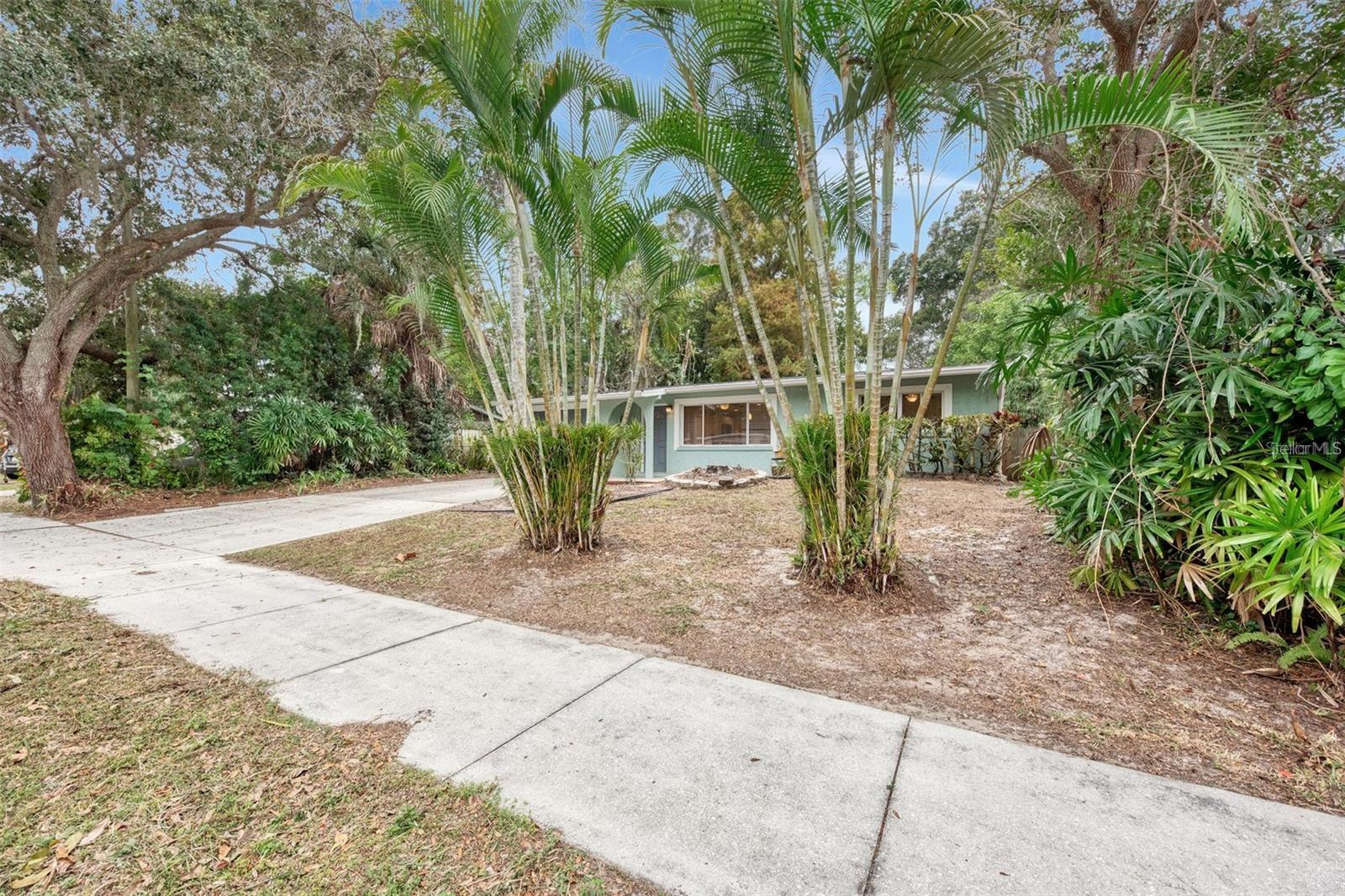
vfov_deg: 81.2
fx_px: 523
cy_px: 448
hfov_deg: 104.2
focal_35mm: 14
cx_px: 672
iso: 400
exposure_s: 1/50
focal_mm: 14
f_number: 7.1
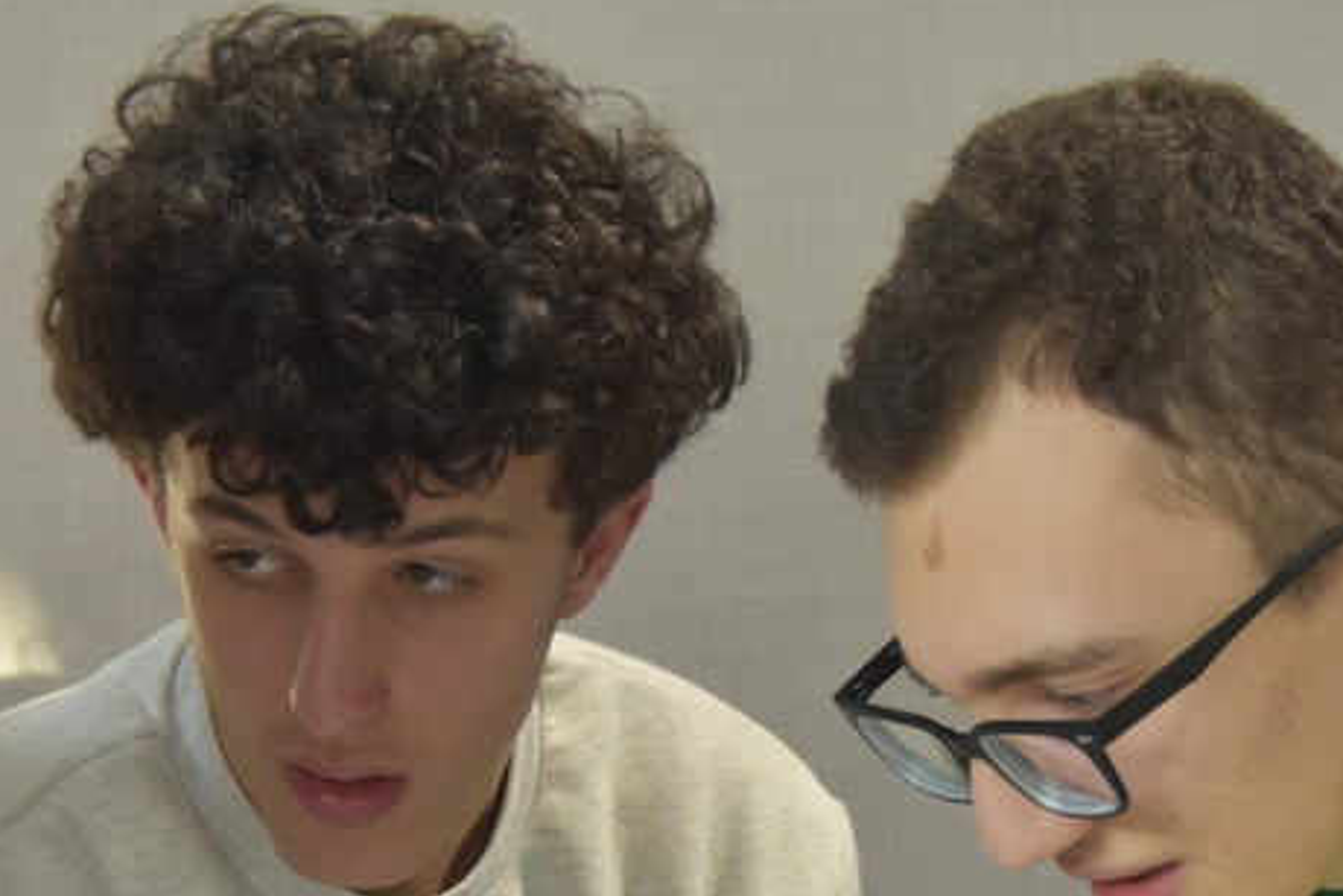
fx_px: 6418
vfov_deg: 7.9
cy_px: 899
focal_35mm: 172
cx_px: 812
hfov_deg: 11.9
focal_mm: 44
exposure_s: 1/60
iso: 900
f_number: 4.5
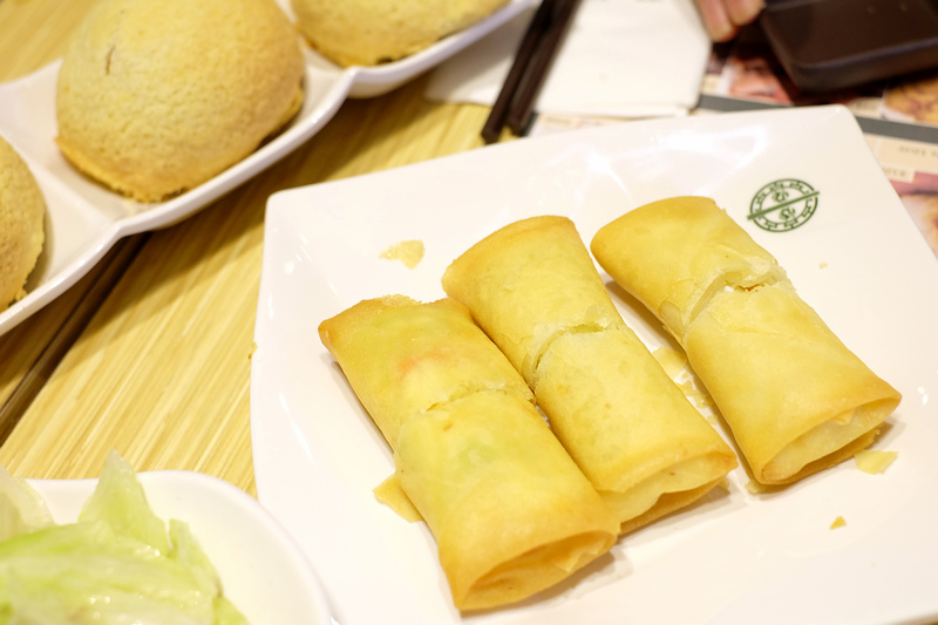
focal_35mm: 53
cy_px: 312
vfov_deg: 25.5
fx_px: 1381
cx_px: 469
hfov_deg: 37.5
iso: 800
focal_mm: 35
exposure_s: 1/52
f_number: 4
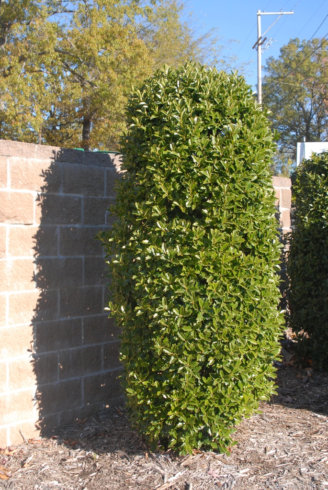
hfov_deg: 28.1
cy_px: 245
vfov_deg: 41.1
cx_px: 164
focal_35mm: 48
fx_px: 654
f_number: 8
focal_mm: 32
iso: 400
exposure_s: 1/250
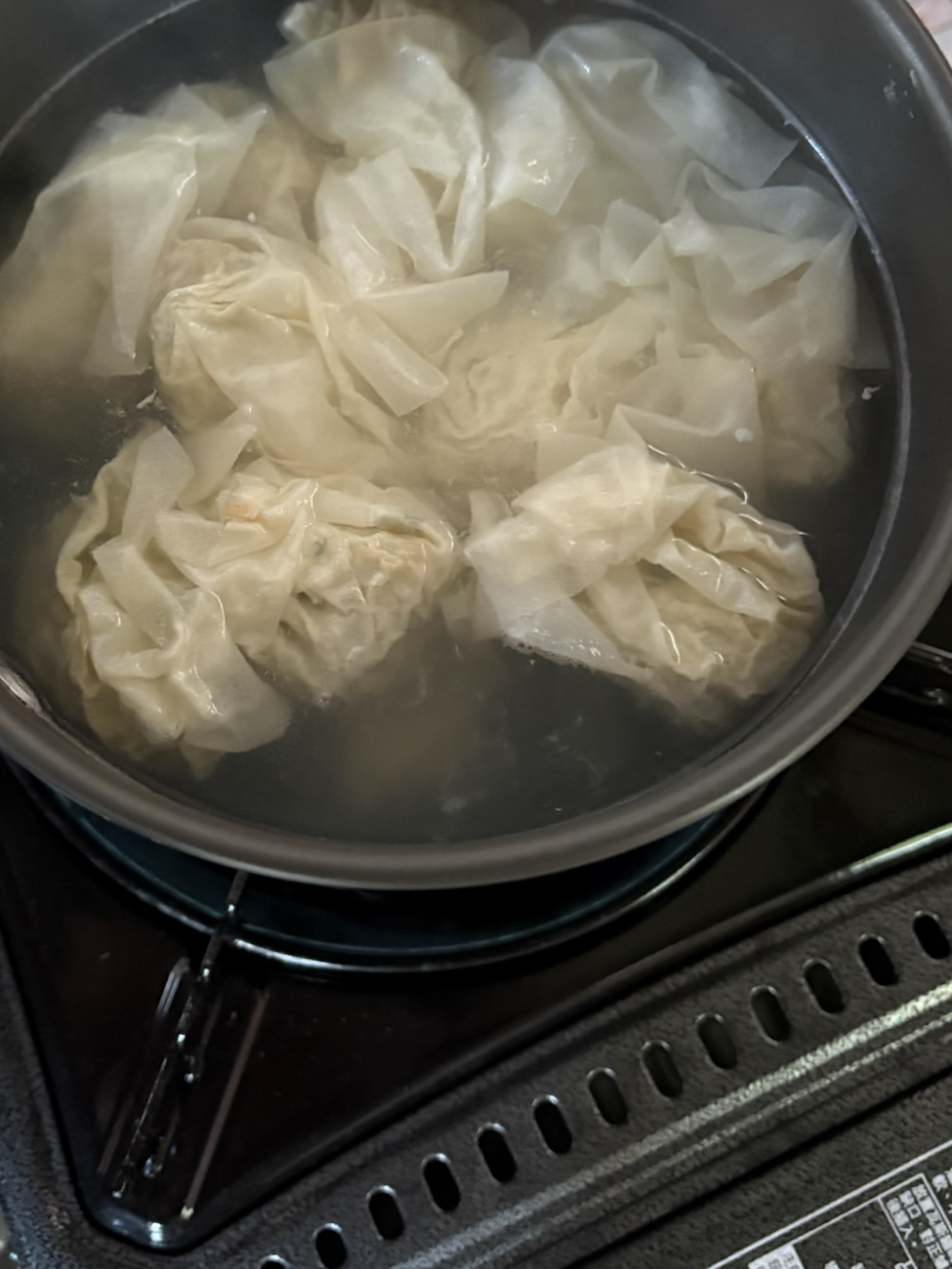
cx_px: 355
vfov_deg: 46.4
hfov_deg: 35.8
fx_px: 1467
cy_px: 488
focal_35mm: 40
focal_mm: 5.96
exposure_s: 1/30
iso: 800
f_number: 1.6
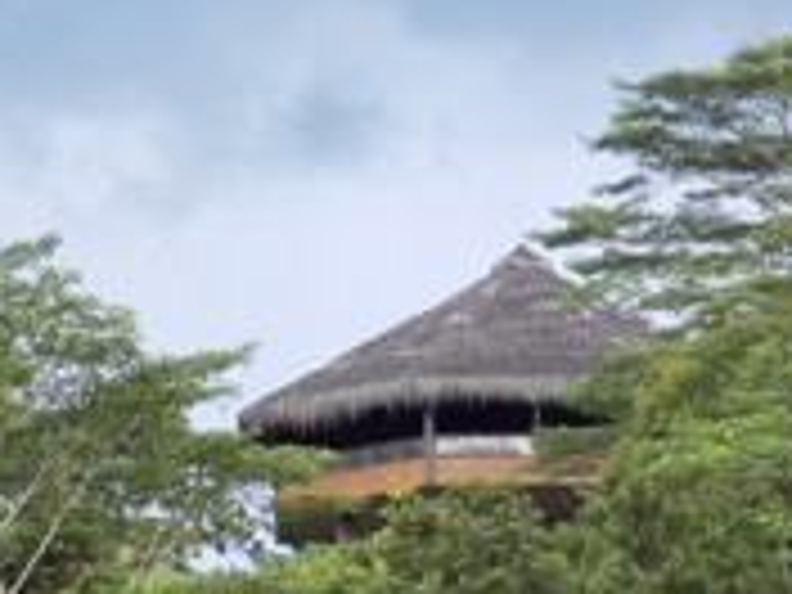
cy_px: 482
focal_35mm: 243
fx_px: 5560
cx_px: 459
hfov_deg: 8.1
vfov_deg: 6.1
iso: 100
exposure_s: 1/30
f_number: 4.7
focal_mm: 19.1
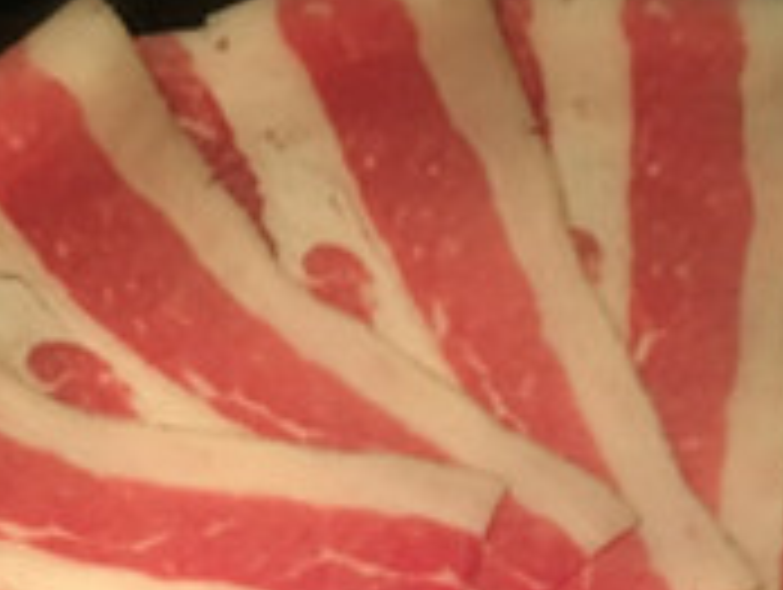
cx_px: 504
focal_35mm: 100
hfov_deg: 19.6
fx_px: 2265
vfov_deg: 14.2
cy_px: 761
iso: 400
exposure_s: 1/15
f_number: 2.2
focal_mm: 4.15
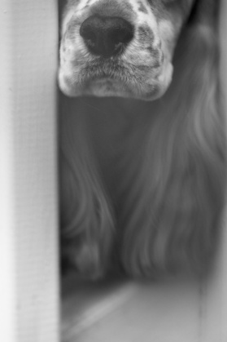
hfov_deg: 5.3
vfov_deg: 8.0
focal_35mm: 258
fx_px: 2442
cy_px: 99
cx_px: 127
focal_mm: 135
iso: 400
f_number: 1.8
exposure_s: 1/2000
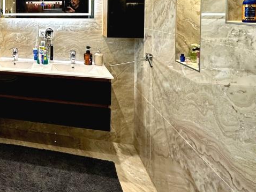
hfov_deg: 50.0
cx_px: 6
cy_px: 18
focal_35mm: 30
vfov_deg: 42.7
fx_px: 222
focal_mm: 2.22
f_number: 2.2
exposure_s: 1/50
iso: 160
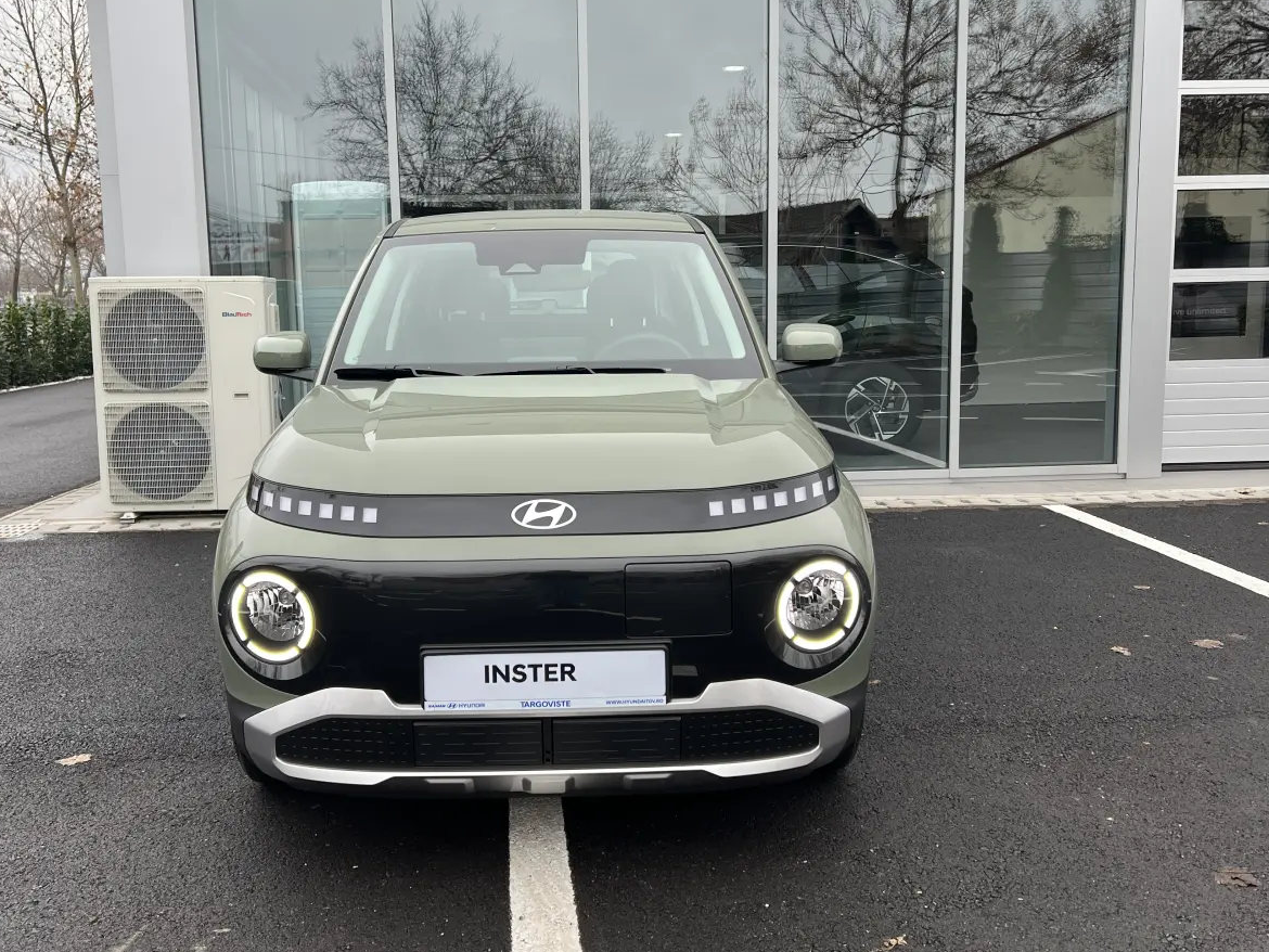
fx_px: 1173
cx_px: 575
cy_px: 451
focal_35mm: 32
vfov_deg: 44.2
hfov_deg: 56.7
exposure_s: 1/521
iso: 50
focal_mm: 5.7
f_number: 1.5
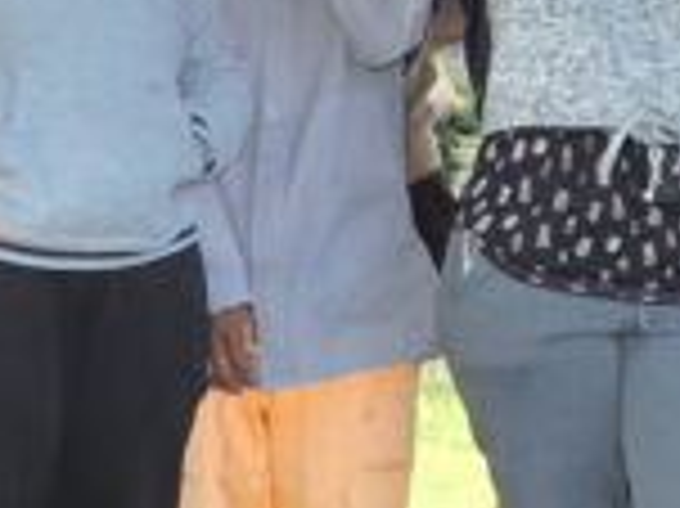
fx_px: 3199
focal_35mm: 163
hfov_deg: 11.7
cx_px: 968
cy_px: 256
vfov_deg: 9.1
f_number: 3
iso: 160
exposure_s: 1/200
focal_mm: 4.3
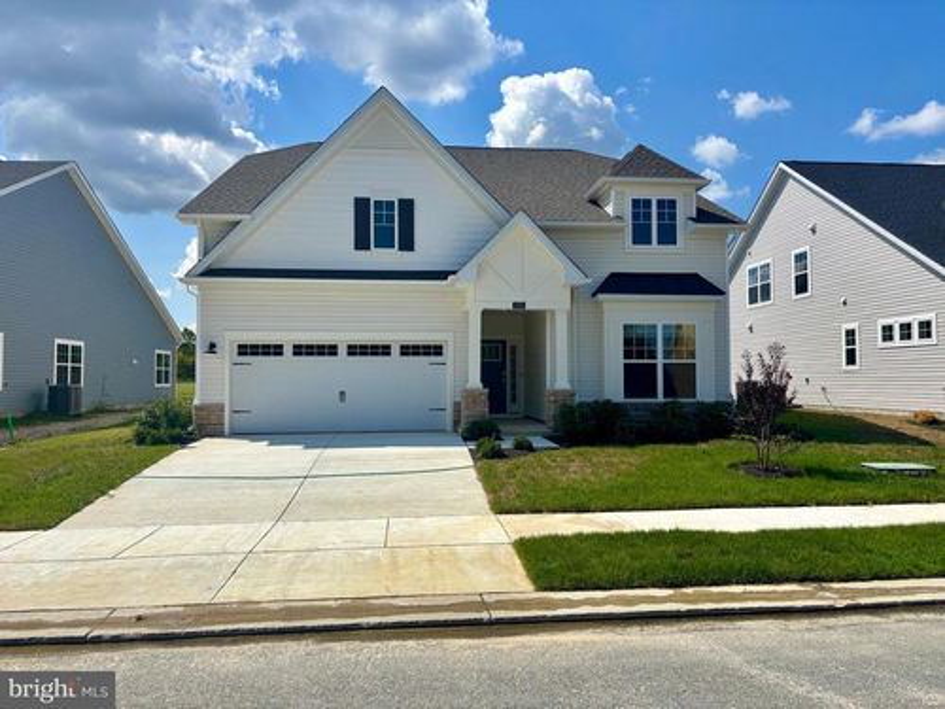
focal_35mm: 26
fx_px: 710
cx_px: 472
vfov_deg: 53.1
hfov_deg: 67.3
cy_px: 354
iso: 50
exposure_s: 1/6329
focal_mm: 5.96
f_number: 1.6
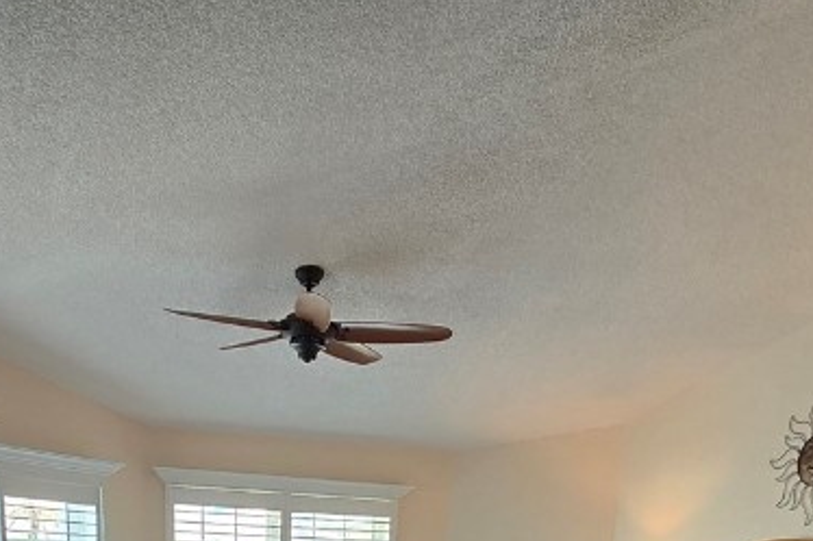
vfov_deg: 27.3
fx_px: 835
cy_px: 773
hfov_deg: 51.8
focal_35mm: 37
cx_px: 354
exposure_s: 1/60
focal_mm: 2.2
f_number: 2.2
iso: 125
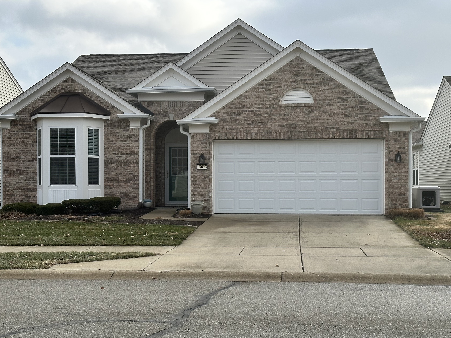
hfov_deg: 33.8
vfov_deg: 25.6
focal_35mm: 57
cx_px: 210
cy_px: 182
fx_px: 743
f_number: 1.78
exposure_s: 1/2532
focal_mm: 6.86
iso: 64
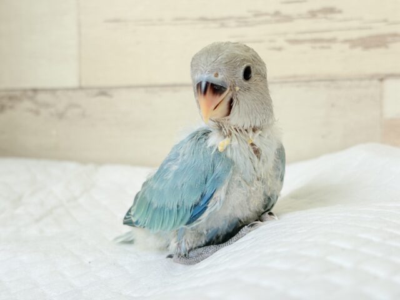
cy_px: 150
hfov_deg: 36.8
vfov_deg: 28.0
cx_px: 200
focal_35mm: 52
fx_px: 601
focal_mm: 5.96
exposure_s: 1/100
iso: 32
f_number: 1.6
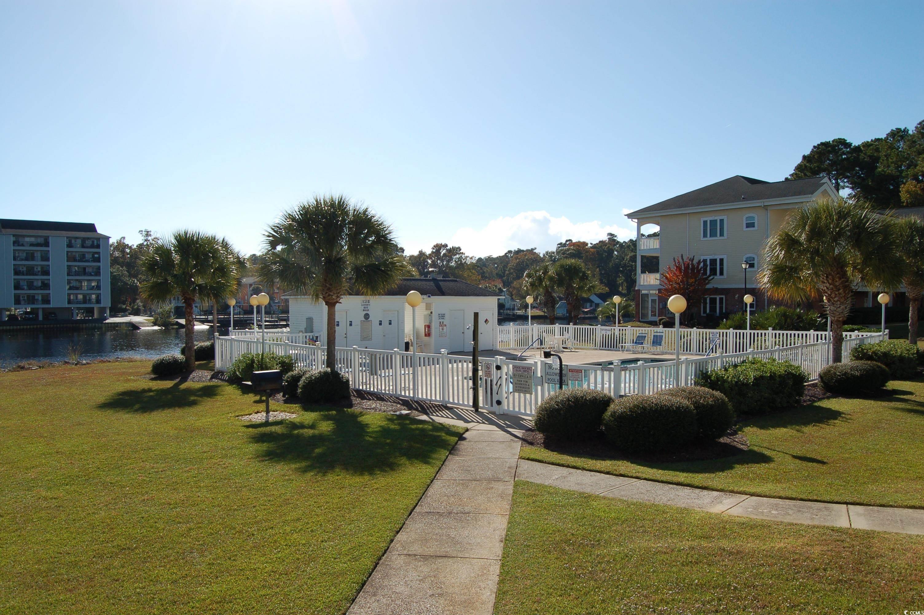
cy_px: 308
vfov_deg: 22.6
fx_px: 1539
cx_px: 462
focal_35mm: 60
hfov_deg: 33.4
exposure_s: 1/500
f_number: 11
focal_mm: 40
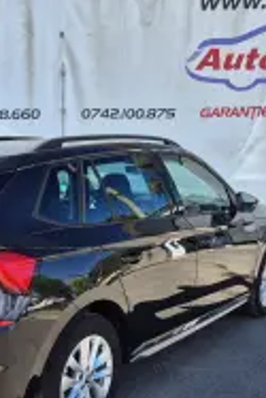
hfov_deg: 28.6
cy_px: 260
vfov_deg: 42.2
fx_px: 509
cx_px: 51
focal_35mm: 46
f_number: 1.8
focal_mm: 5.4
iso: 25
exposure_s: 1/465
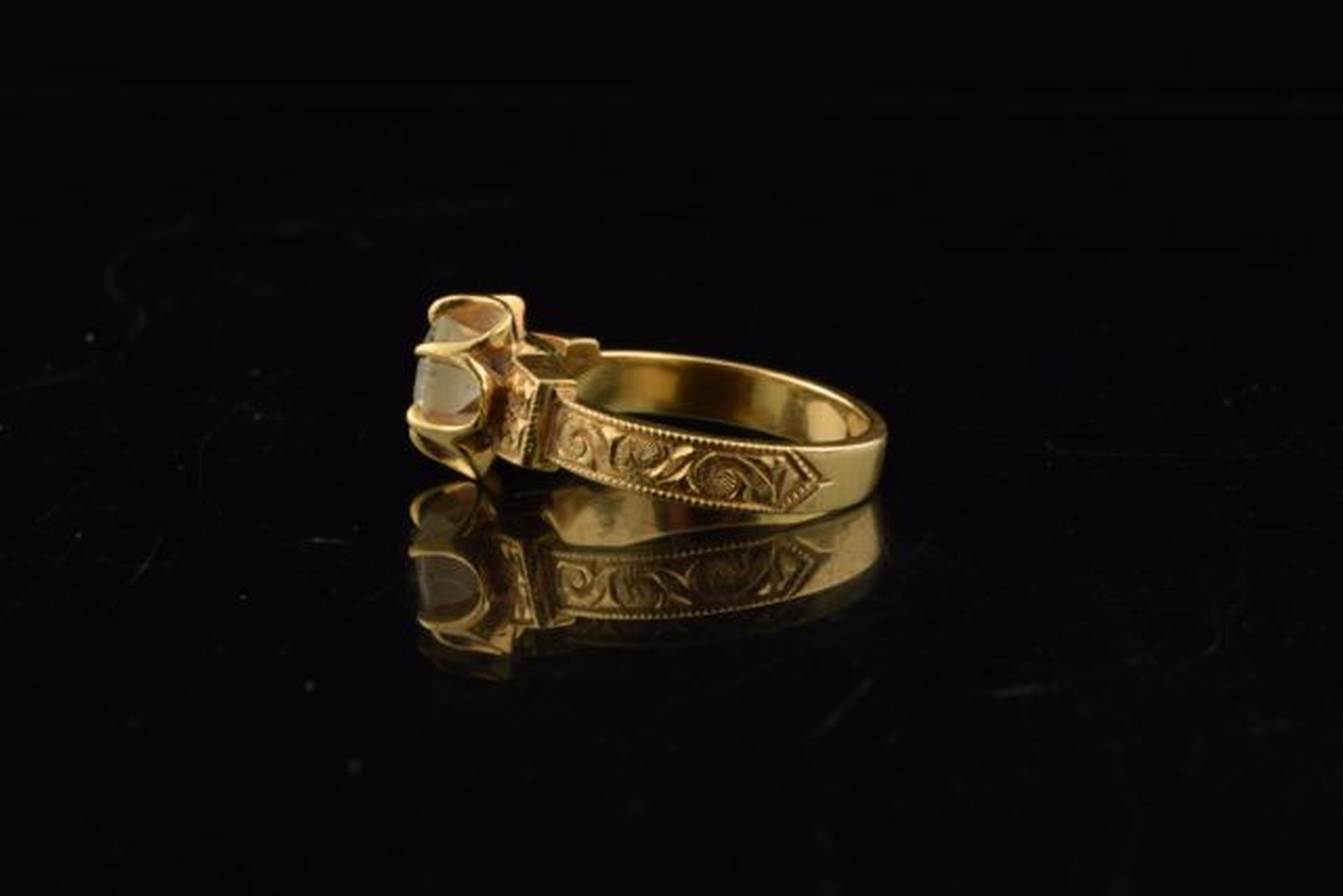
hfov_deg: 24.6
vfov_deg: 16.6
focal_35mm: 82
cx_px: 672
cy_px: 448
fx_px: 3078
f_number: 22
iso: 100
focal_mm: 55
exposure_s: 1/160
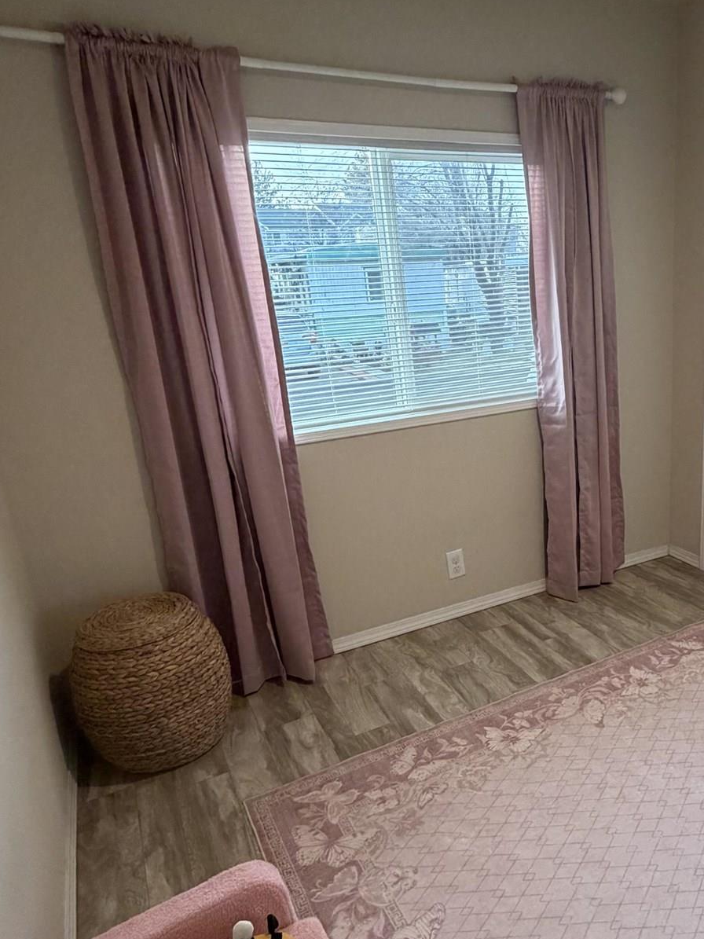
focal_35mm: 27
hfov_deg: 49.0
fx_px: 732
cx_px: 541
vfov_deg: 65.1
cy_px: 523
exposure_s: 1/120
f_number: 2.2
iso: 320
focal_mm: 2.22
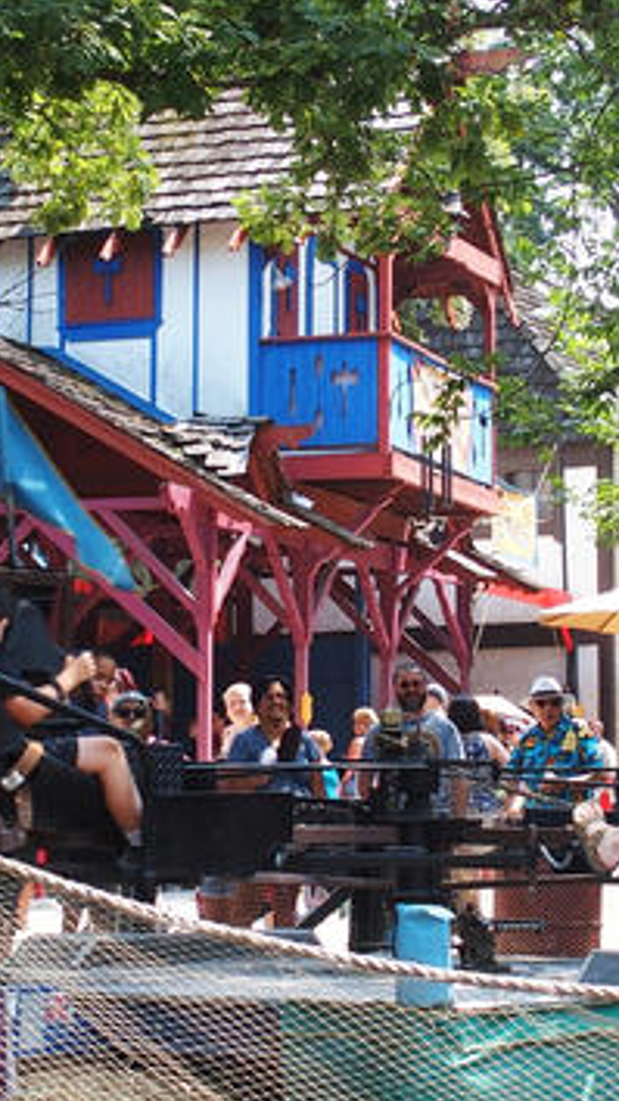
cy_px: 547
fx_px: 1810
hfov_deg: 19.4
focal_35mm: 62
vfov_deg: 33.8
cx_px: 379
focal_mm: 9
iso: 100
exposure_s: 1/250
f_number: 3.5
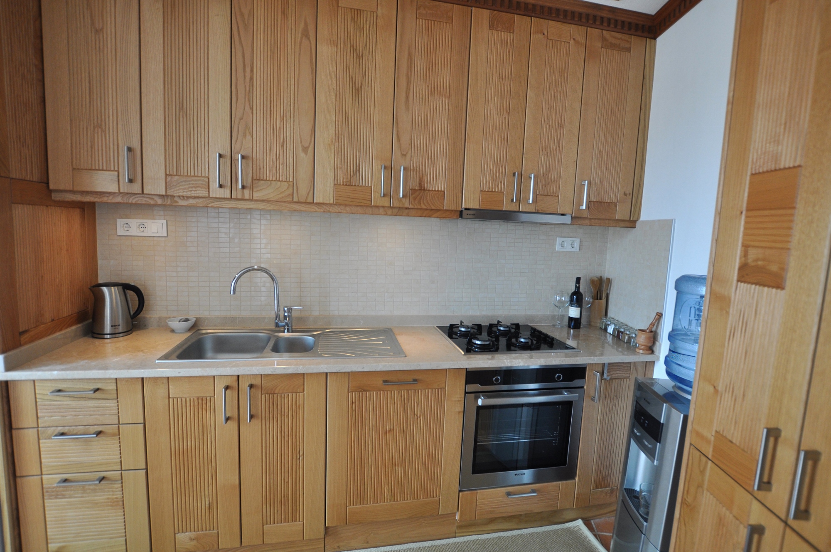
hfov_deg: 92.5
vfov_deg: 69.5
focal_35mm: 17
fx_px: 398
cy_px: 276
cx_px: 416
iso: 450
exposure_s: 1/60
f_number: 4
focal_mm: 11.5
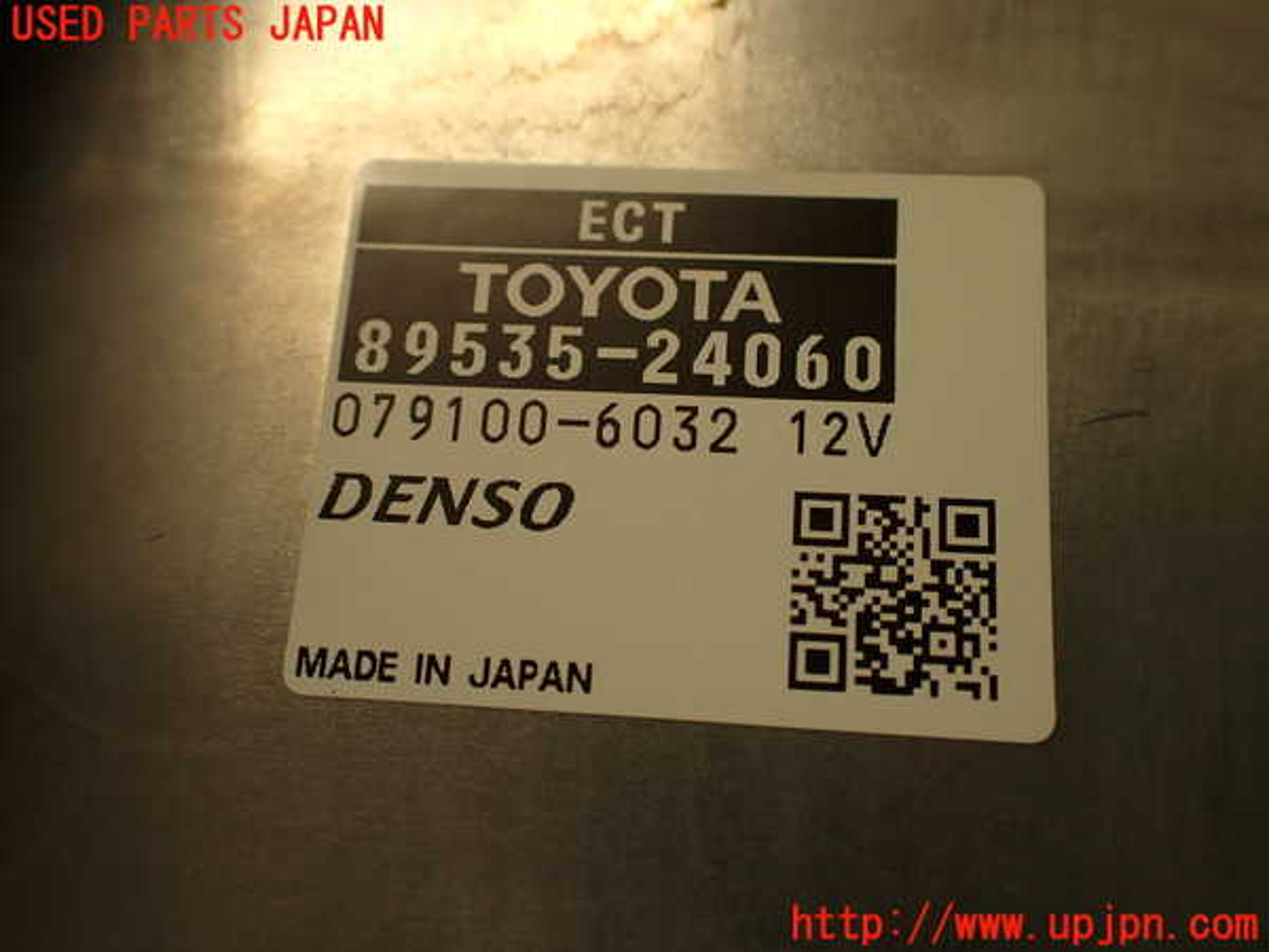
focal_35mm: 32
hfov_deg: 56.8
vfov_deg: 44.2
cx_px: 634
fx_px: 1173
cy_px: 476
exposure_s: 1/60
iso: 125
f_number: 2.4
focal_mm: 5.79
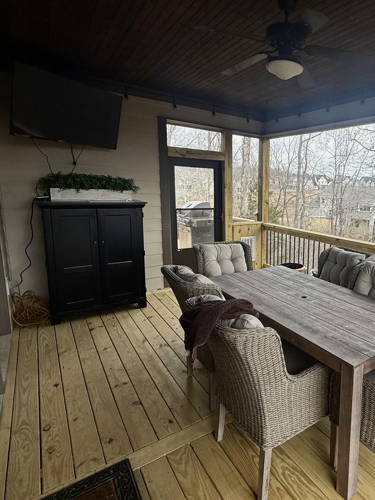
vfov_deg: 76.3
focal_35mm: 22
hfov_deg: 56.0
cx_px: 309
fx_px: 318
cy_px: 236
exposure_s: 1/247
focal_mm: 2.22
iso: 50
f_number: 2.2
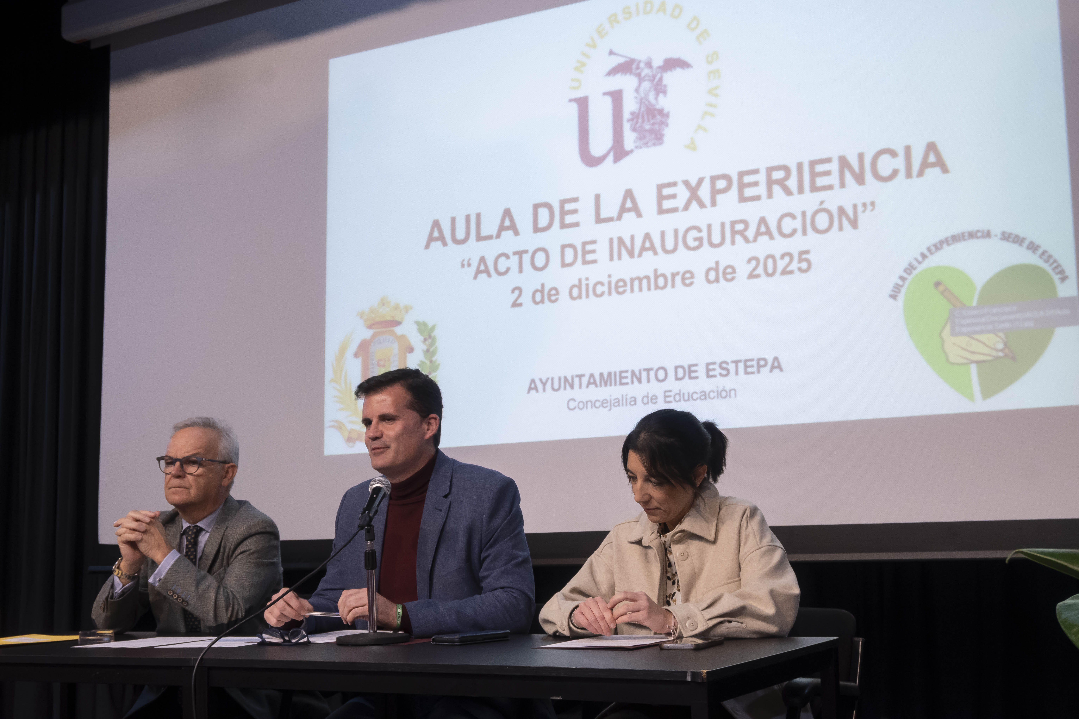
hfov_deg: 43.6
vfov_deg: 29.9
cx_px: 540
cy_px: 360
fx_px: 1349
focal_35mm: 45
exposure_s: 1/30
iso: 1000
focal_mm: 30
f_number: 6.3
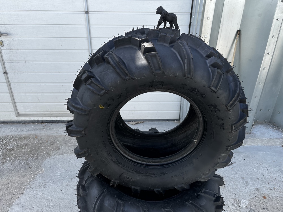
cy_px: 106
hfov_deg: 67.3
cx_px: 142
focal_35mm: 26
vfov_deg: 53.1
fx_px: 213
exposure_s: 1/975
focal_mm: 5.1
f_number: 1.6
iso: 50
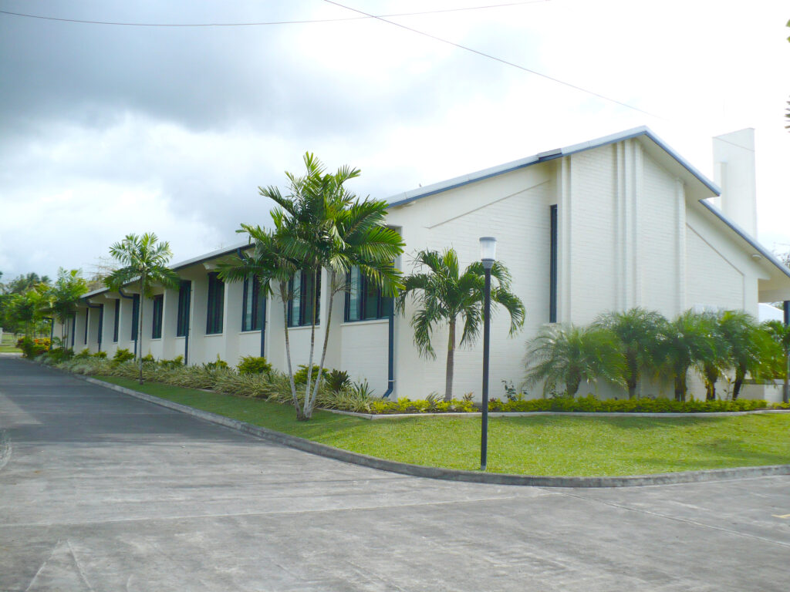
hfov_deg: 50.1
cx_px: 395
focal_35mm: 37
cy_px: 296
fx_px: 844
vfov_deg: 38.7
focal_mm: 6.1
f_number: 2.8
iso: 100
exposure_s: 1/1300
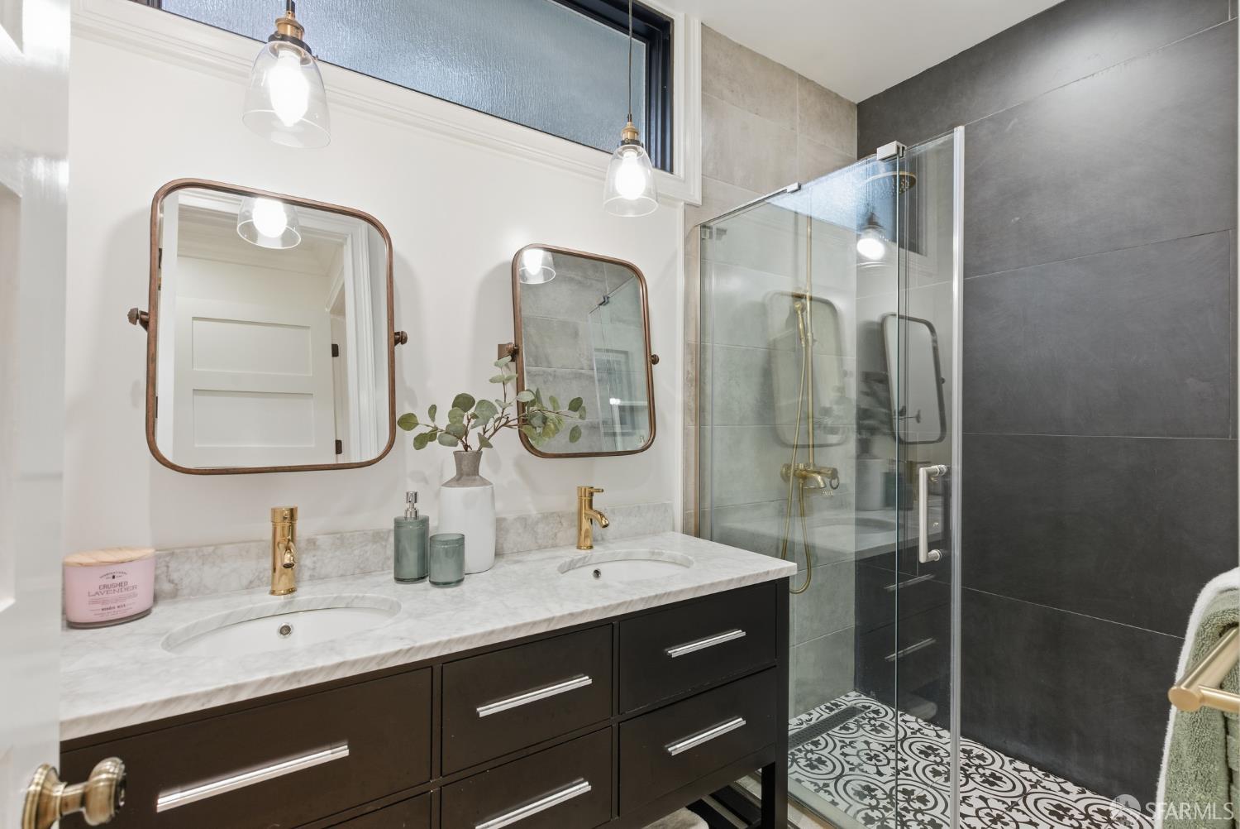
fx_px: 551
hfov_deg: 96.7
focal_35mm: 16
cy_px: 414
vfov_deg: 73.8
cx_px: 620
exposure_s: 1/10
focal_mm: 16
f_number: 8
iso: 100
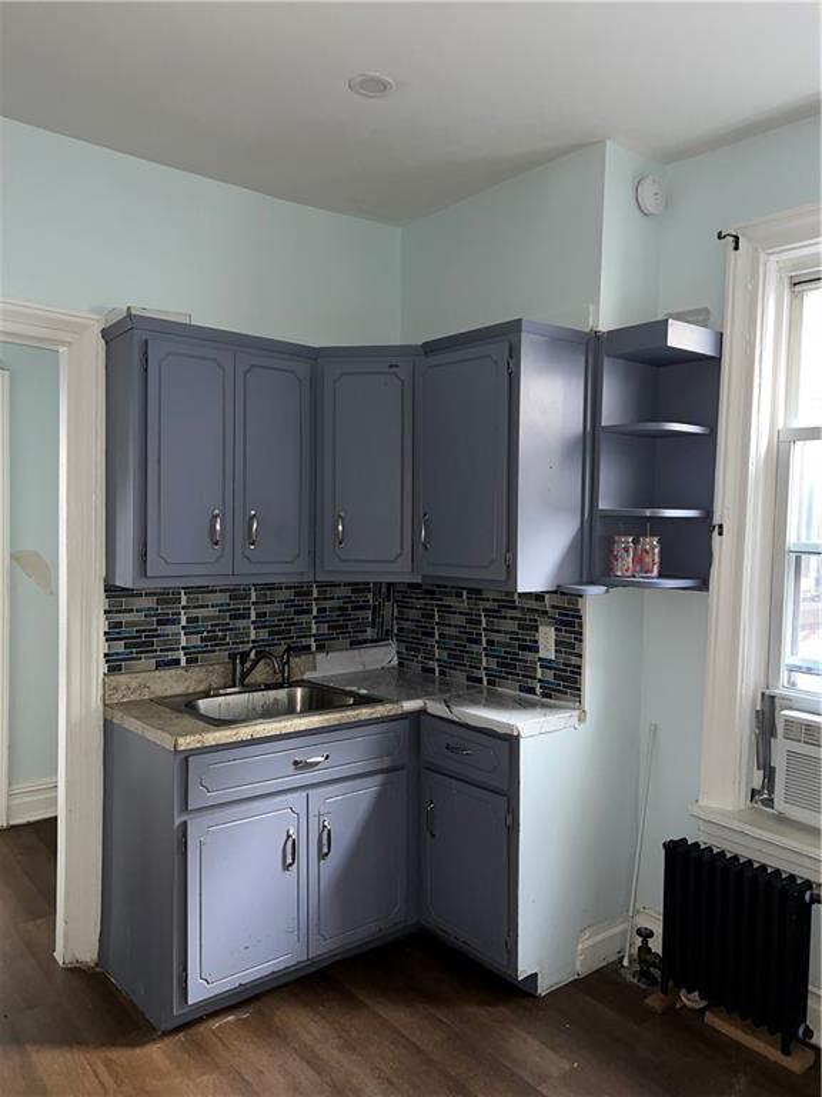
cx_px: 411
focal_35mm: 26
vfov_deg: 67.3
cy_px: 548
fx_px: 823
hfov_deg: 53.1
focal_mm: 5.7
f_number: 1.5
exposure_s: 1/14
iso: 100
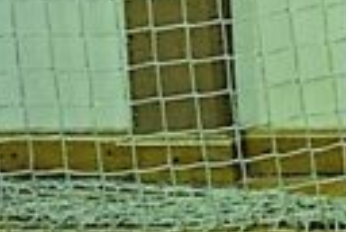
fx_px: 2341
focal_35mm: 243
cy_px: 54
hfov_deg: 7.5
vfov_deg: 5.7
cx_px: 1003
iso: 3200
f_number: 4
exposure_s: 1/125
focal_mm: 26
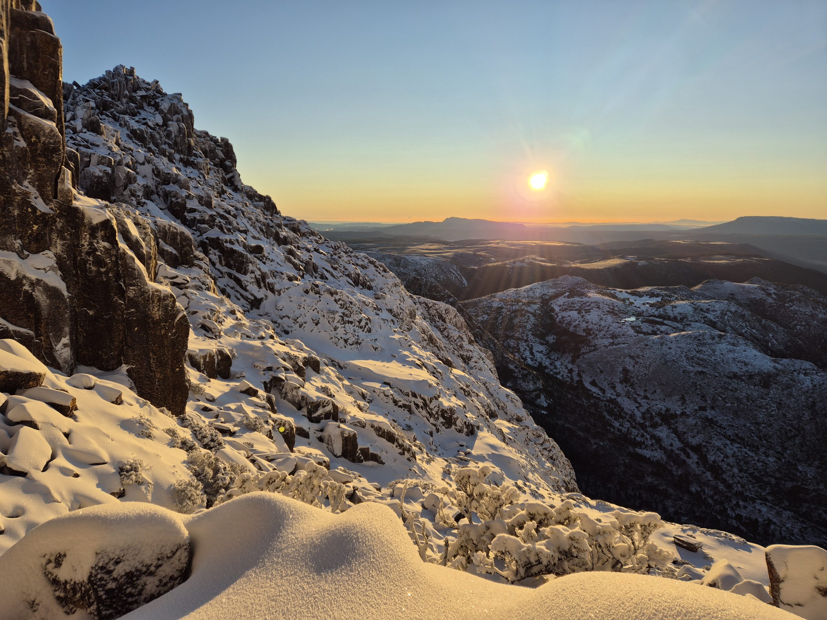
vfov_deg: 58.9
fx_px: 549
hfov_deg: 73.9
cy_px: 310
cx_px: 414
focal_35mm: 23
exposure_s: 1/1680
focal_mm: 5.4
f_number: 1.8
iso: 25
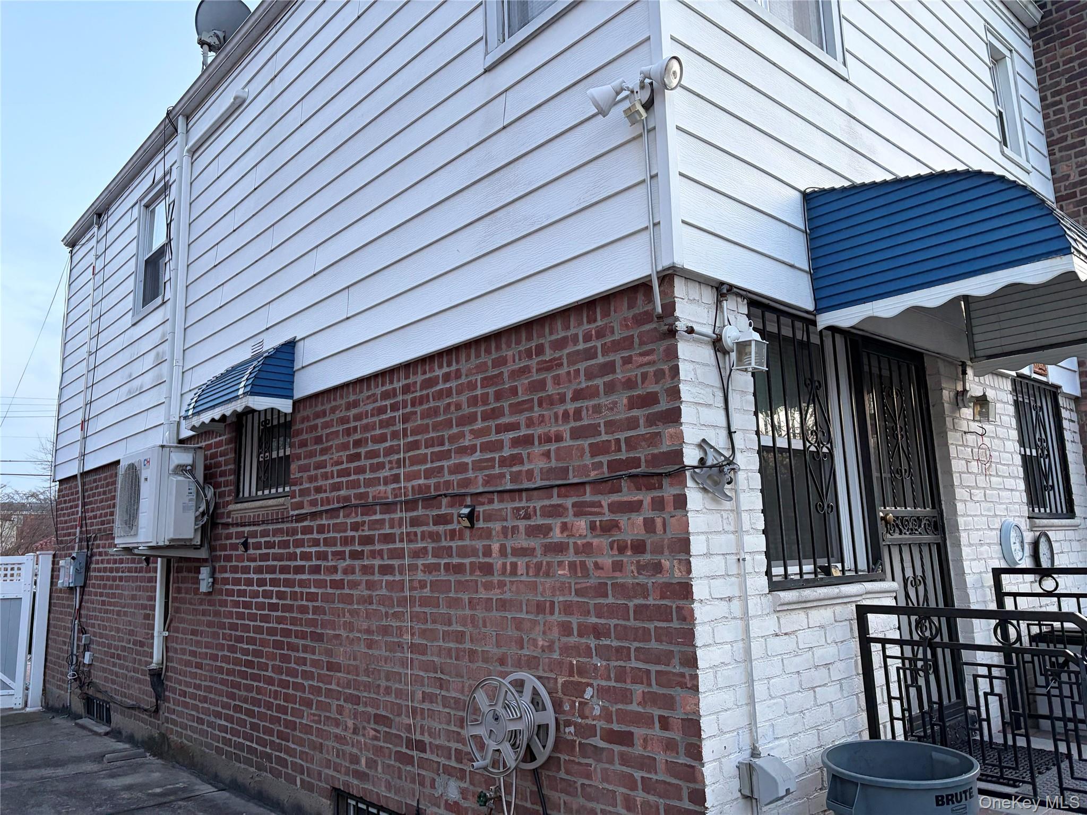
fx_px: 816
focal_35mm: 26
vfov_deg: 53.1
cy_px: 408
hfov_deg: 67.3
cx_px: 544
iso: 200
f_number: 1.6
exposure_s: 1/60
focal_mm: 5.96
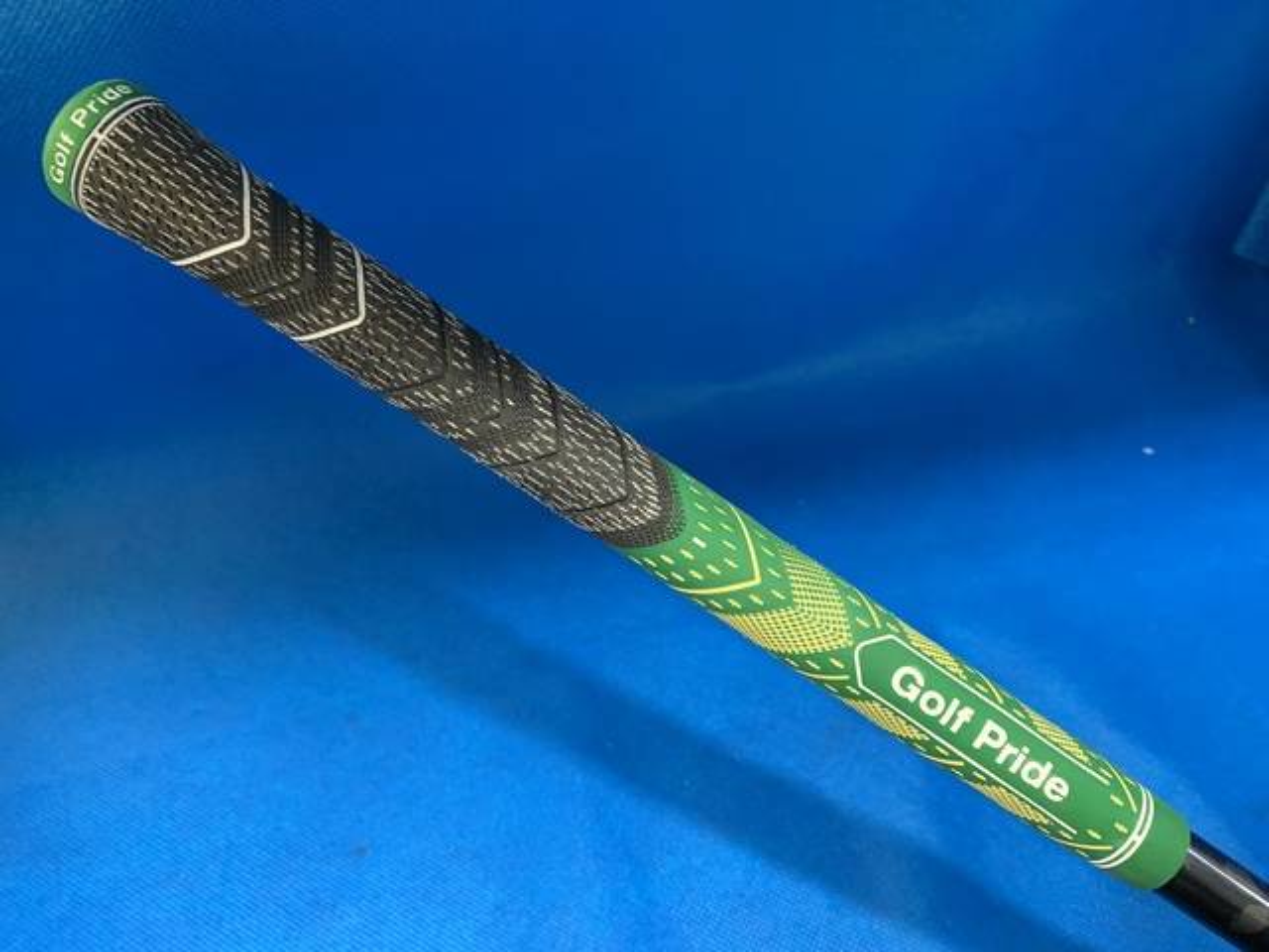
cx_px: 634
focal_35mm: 26
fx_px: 953
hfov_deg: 67.3
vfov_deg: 53.1
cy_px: 476
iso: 320
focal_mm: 4.25
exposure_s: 1/60
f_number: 1.8
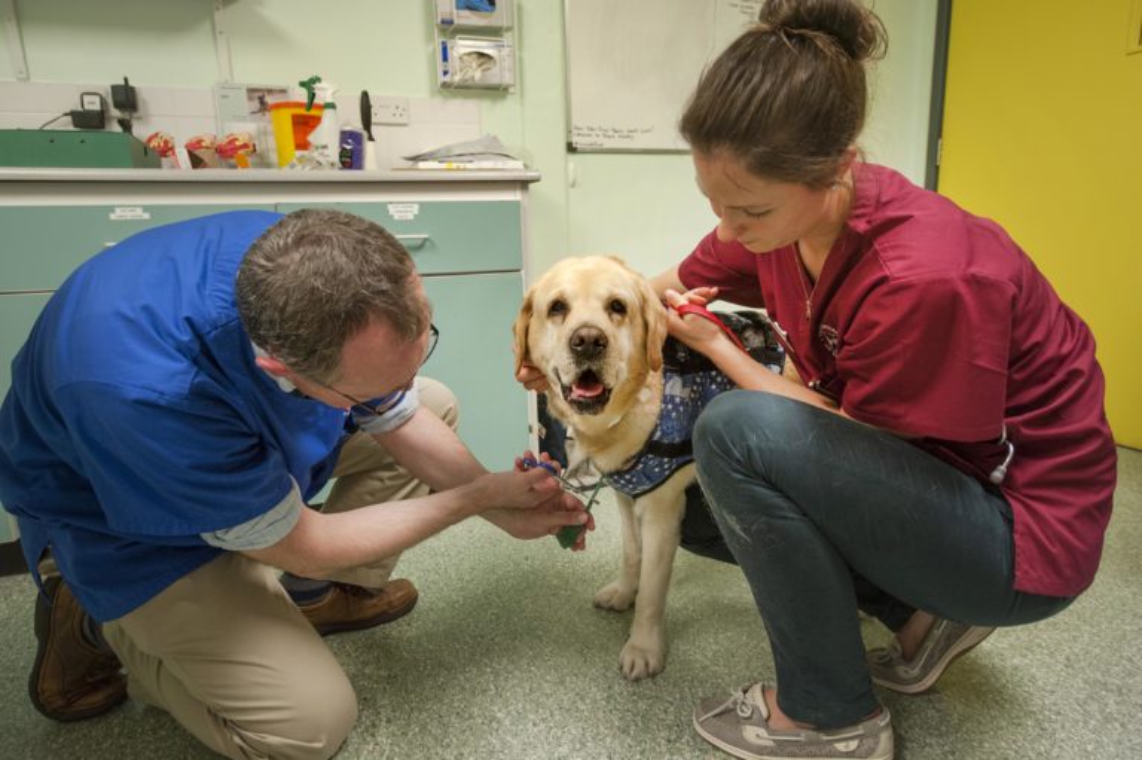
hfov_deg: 78.6
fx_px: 697
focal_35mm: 22
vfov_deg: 57.2
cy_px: 380
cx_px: 571
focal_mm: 22
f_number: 4
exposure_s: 1/60
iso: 1250
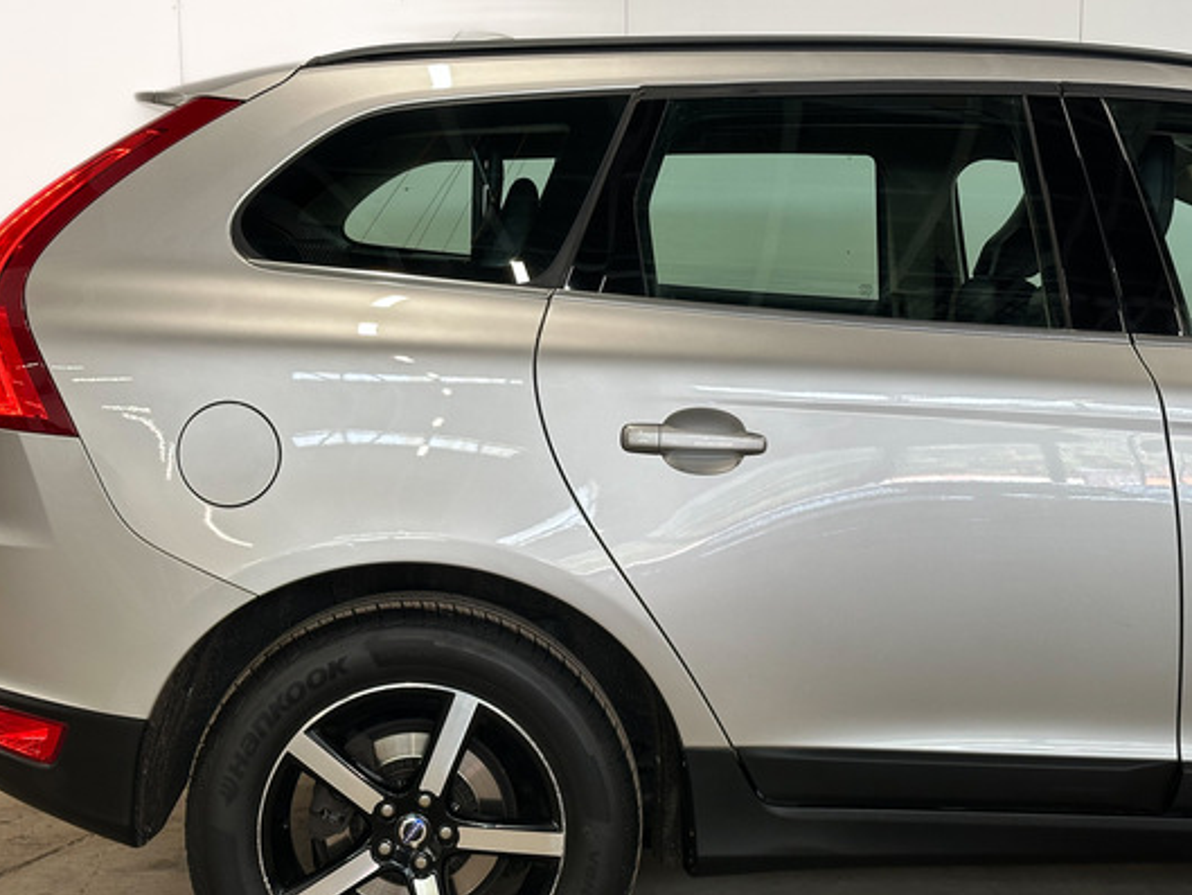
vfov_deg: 24.8
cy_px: 528
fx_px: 2032
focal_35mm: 59
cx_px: 543
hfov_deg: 32.7
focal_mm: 6.86
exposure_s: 1/50
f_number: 1.8
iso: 64
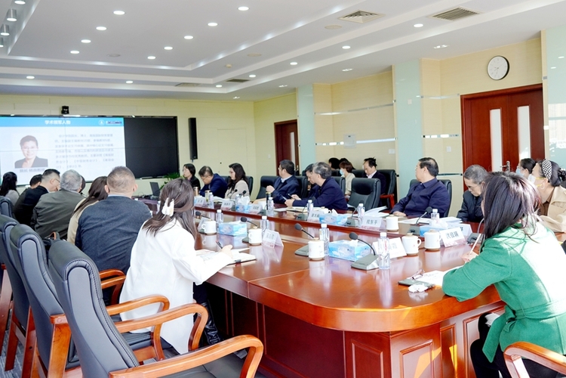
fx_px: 377
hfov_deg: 73.7
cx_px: 283
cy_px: 189
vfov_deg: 53.1
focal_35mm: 24
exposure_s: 1/160
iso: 640
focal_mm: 24
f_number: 4
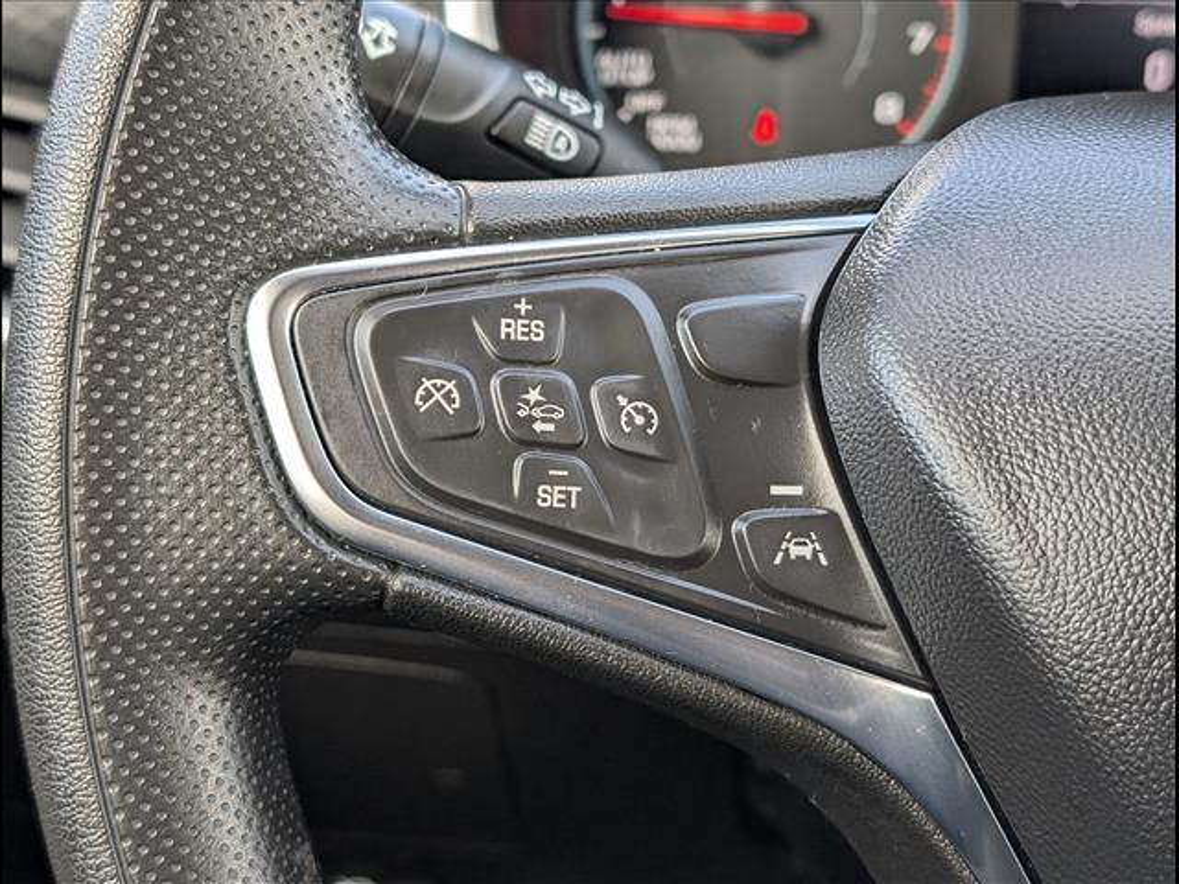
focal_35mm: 49
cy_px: 442
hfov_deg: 38.9
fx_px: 1669
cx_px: 590
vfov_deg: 29.7
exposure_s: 1/101
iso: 49
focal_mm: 6.9
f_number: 1.68
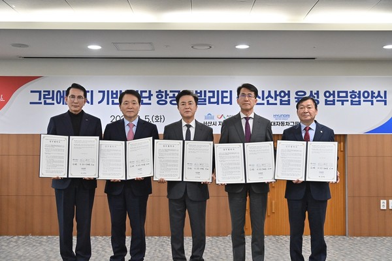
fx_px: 523
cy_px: 130
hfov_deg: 41.1
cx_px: 196
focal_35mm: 48
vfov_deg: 28.1
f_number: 4.5
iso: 3200
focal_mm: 48
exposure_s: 1/200
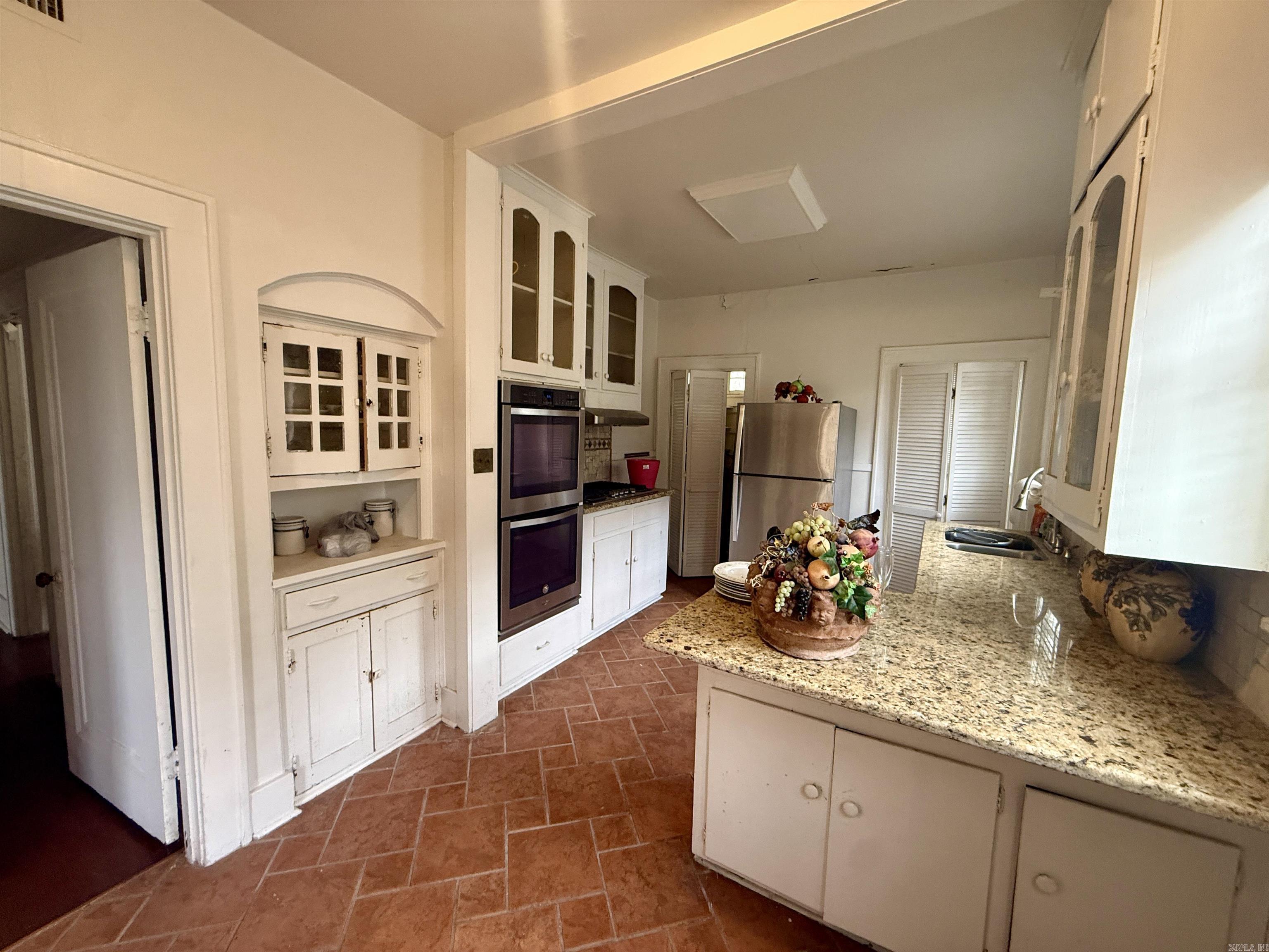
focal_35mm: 14
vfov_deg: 85.7
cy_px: 476
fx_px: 513
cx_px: 634
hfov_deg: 102.1
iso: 320
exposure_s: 1/60
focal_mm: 2.22
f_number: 2.2
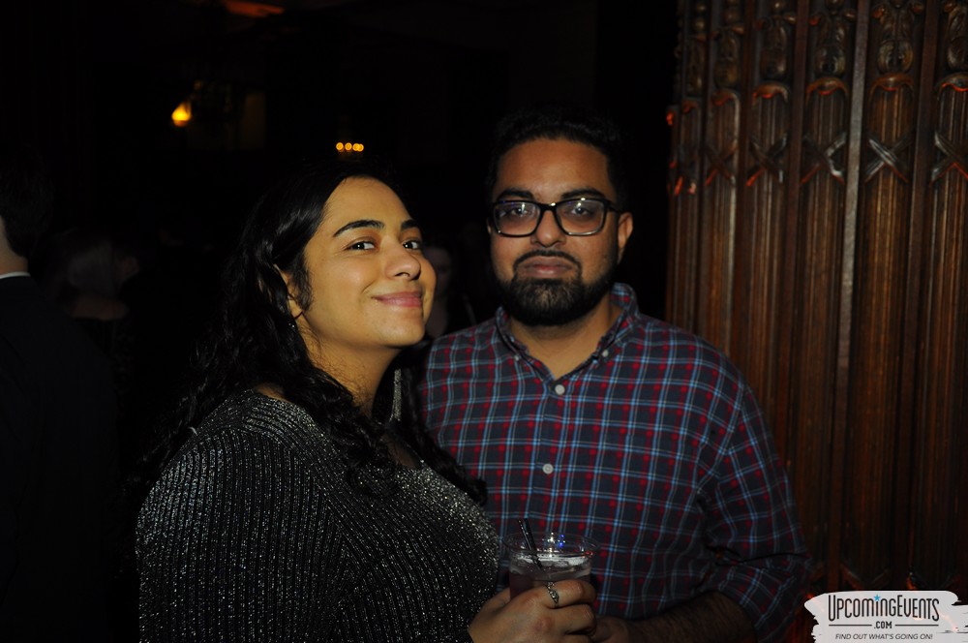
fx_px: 1128
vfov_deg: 31.8
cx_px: 484
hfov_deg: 46.5
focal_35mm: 42
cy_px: 322
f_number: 4.5
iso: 400
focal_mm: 28
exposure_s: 1/60
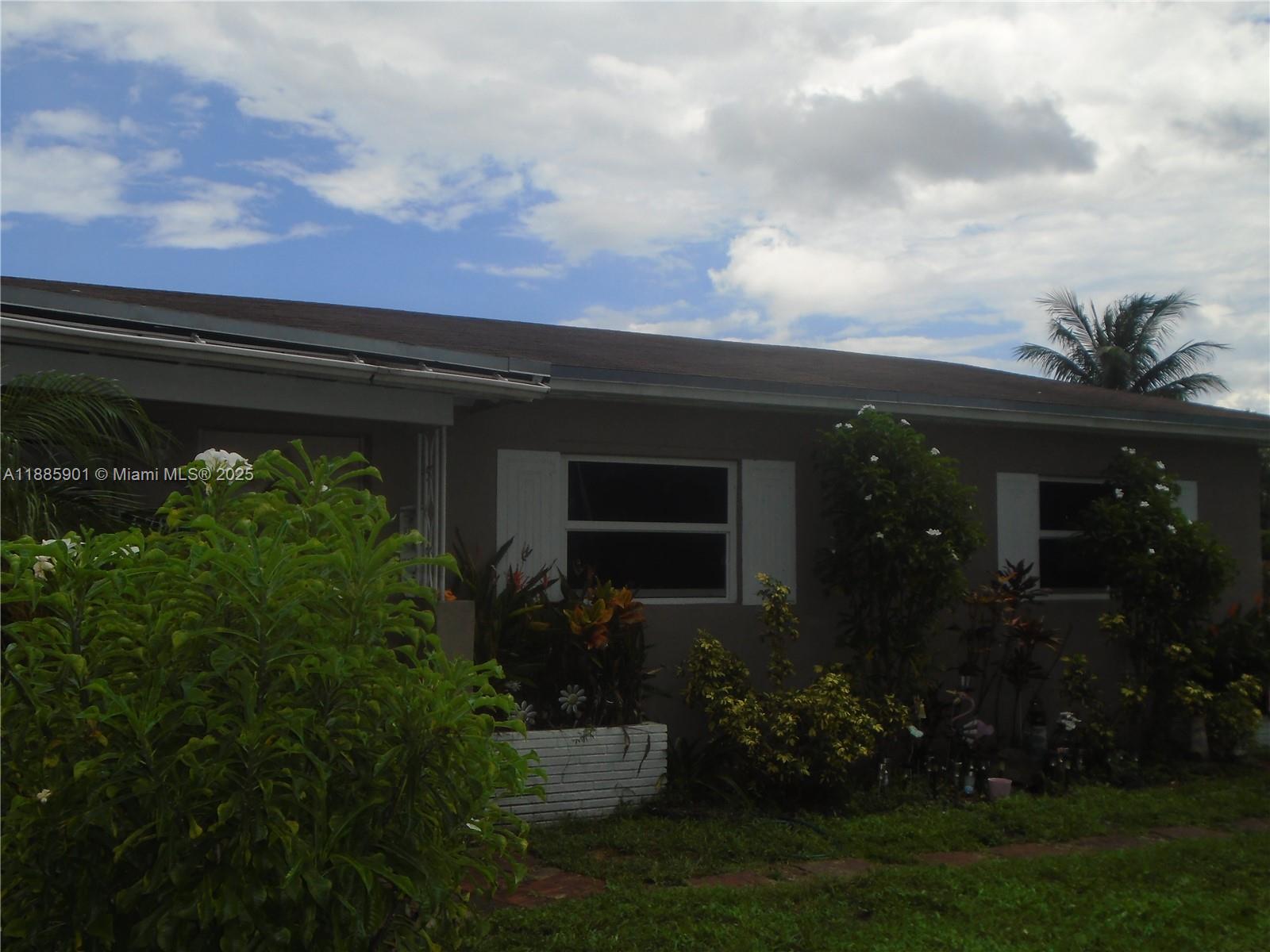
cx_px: 635
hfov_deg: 51.4
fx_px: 1321
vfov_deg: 39.7
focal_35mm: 36
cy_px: 476
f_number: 3.8
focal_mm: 6.4
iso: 100
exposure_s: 1/1250
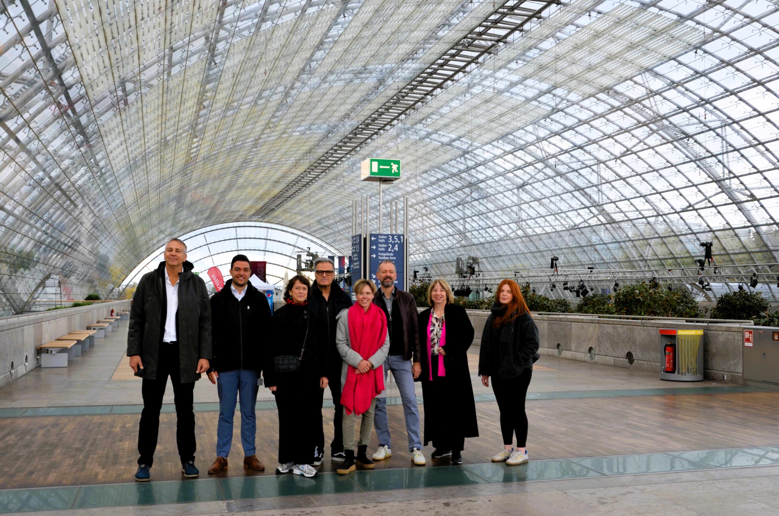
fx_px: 777
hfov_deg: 53.2
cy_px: 258
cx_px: 390
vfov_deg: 36.7
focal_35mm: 36
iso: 200
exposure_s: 1/180
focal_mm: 24
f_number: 6.7
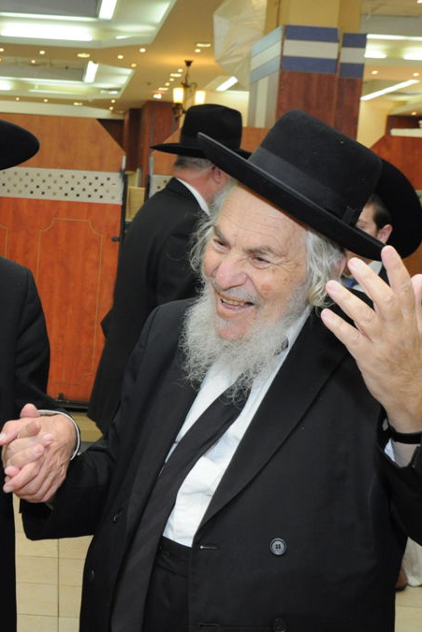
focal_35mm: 57
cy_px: 316
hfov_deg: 23.3
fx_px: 997
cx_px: 51
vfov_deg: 35.2
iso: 800
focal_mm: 25
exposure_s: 1/60
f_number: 5.6
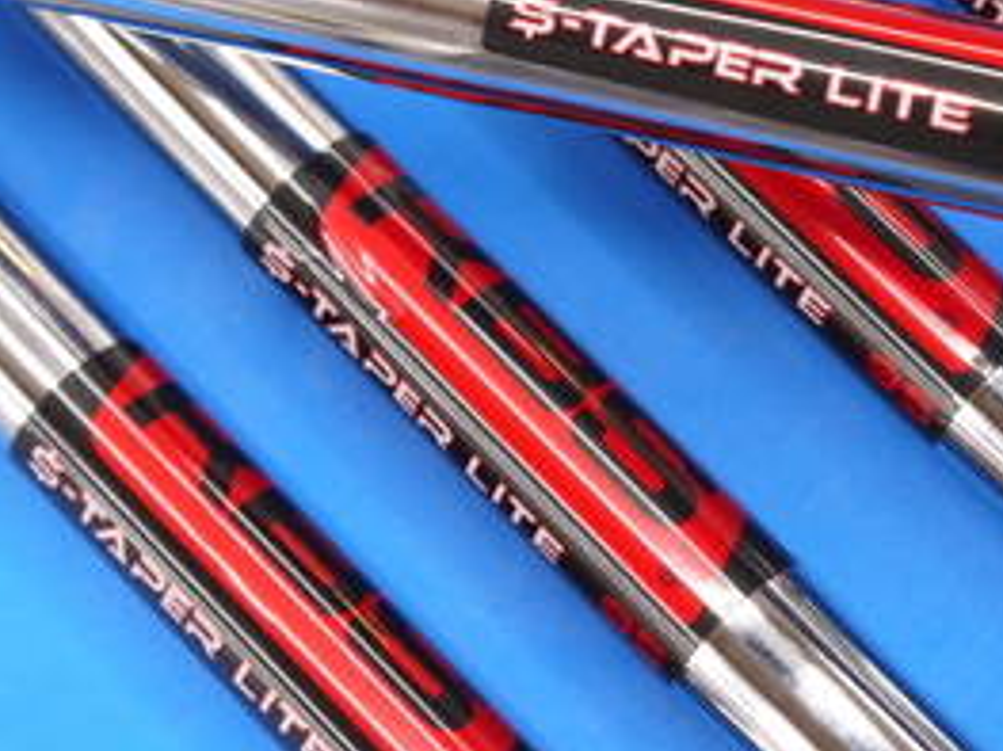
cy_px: -8
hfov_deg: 16.8
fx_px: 3389
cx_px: 728
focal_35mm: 117
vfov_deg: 12.5
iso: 250
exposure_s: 1/60
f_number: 4.5
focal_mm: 24
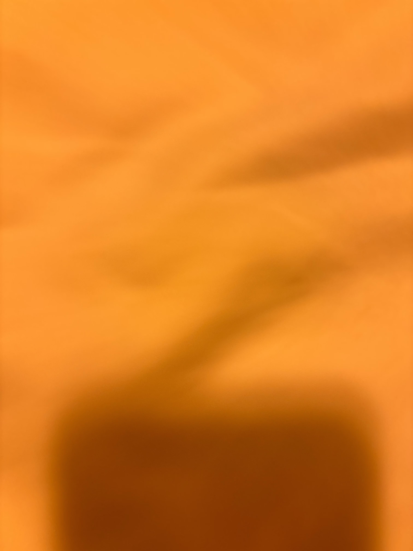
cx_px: 206
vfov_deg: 67.3
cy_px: 276
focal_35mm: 26
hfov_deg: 53.1
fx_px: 414
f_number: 1.6
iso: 640
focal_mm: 5.96
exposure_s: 1/40
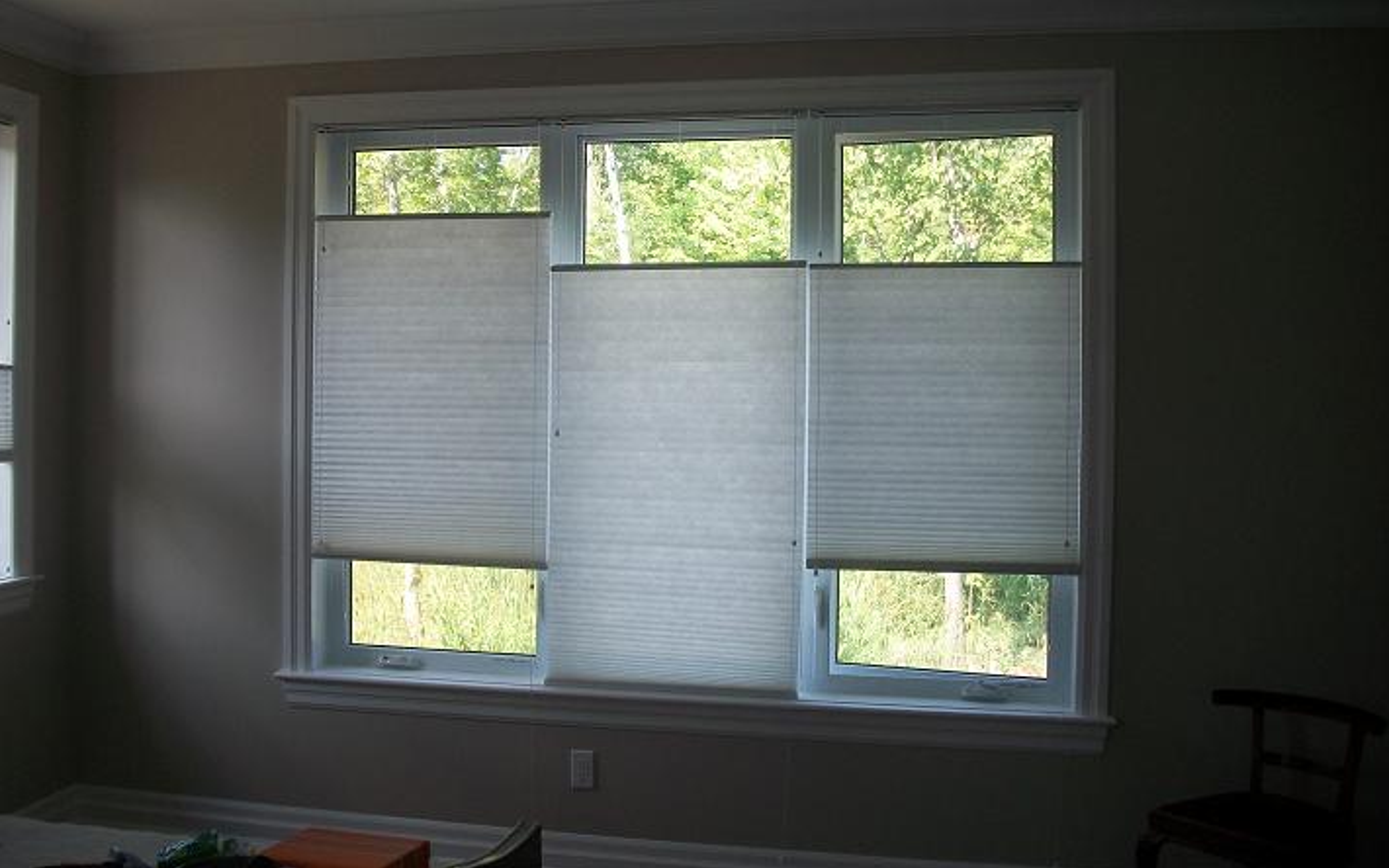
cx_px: 684
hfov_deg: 55.3
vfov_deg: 36.2
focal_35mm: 35
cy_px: 377
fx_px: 1325
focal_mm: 5.7
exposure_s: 1/125
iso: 80
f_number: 2.9
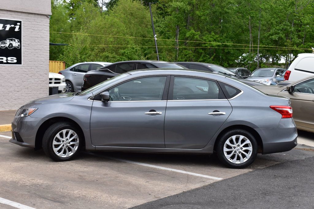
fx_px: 497
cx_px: 157
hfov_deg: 35.1
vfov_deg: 23.8
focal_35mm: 57
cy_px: 104
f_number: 10
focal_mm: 38
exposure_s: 1/250
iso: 400
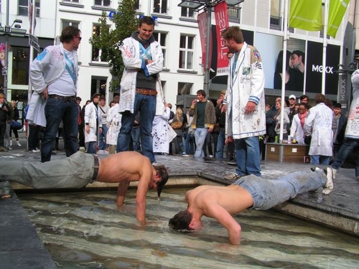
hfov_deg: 49.0
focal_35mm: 38
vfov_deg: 37.7
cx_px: 180
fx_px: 394
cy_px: 134
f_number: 5.6
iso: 50
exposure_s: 1/200
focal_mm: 6.3
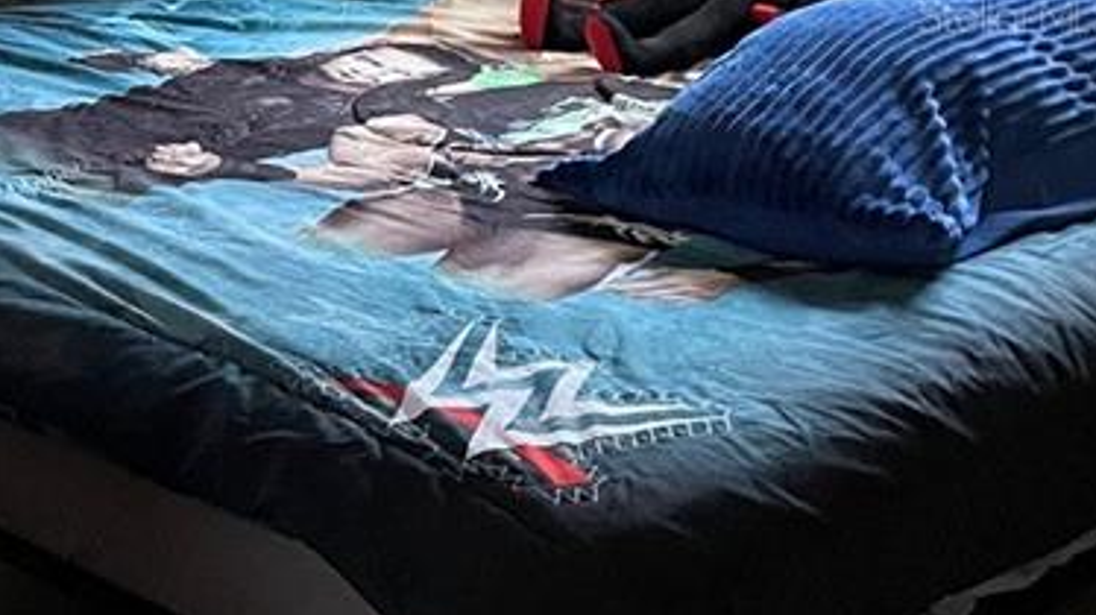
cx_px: -193
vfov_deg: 13.1
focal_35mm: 91
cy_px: 15
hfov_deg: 21.8
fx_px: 2643
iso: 500
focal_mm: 4.2
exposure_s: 1/30
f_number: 1.6
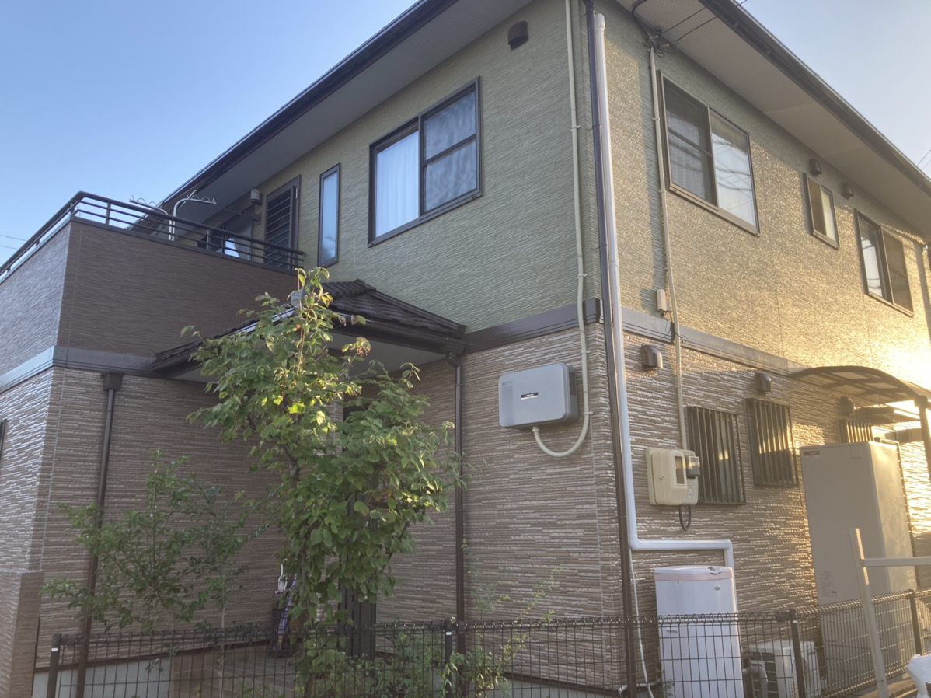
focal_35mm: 28
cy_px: 349
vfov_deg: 49.7
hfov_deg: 63.5
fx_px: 753
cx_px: 466
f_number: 1.8
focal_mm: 3.99
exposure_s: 1/284
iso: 20
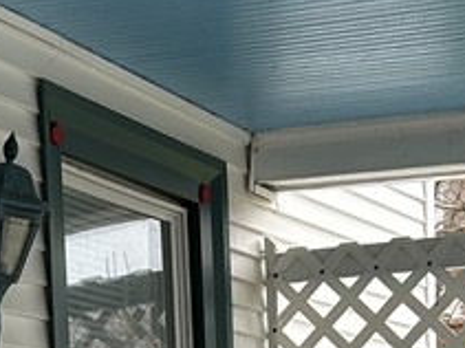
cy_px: 586
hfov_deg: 15.5
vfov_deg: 11.1
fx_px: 1692
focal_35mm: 126
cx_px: 75
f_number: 1.5
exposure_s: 1/431
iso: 50
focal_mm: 5.7
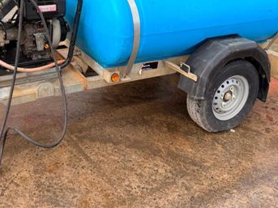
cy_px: 29
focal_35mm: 42
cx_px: 88
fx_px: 337
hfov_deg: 44.0
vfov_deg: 32.9
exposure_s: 1/805
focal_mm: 6.76
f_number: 1.78
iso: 80
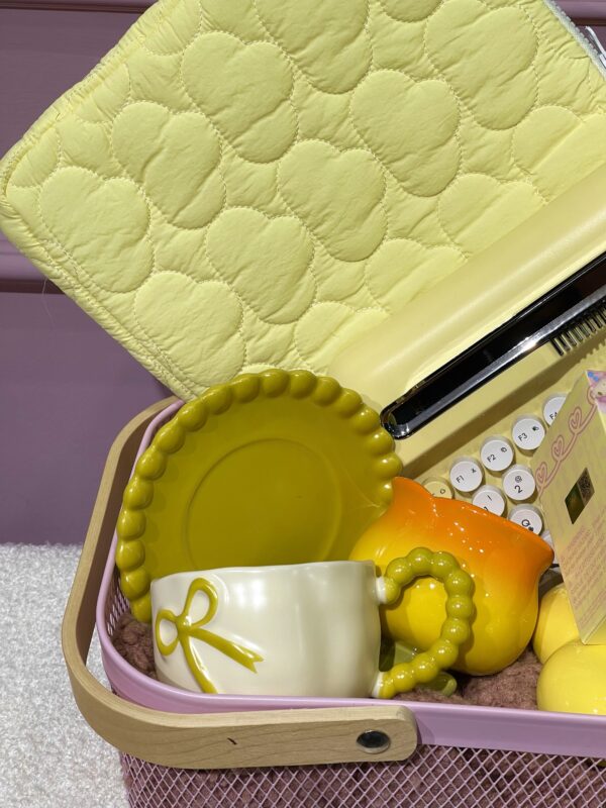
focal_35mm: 64
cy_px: 404
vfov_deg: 30.3
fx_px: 1494
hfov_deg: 22.9
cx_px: 303
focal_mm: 7.5
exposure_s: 1/100
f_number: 2.2
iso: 25
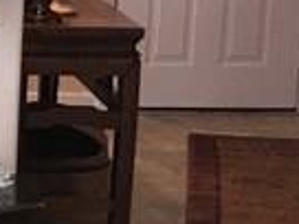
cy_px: 226
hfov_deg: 8.9
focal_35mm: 211
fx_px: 1823
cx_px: -279
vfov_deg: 7.0
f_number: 1.8
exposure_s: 1/17
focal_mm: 3.99
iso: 40
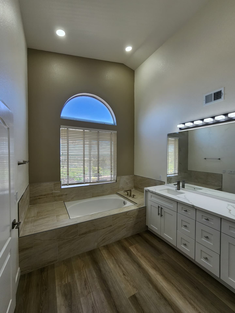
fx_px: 118
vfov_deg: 106.2
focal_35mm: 13
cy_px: 156
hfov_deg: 89.9
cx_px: 118
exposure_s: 1/120
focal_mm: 2.2
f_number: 2.2
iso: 50
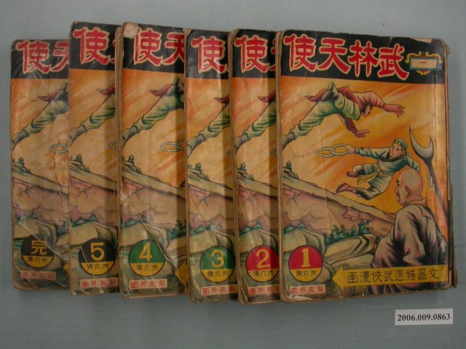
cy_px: 174
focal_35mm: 44
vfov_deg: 32.9
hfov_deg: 42.9
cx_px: 233
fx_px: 592
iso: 200
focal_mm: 9.1
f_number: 6.2
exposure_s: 1/30
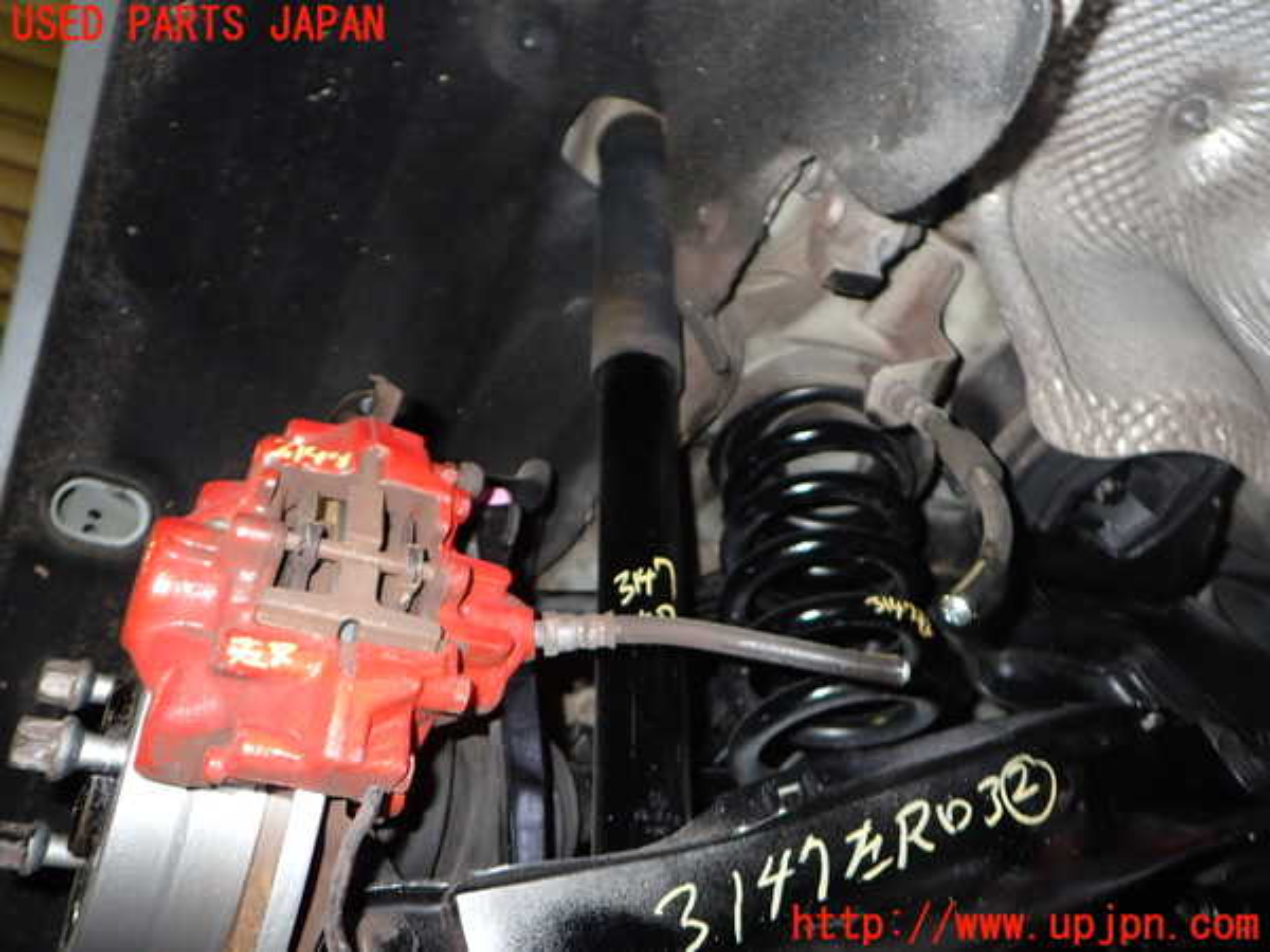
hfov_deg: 60.0
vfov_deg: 46.8
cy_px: 476
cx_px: 635
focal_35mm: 30
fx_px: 1101
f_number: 2.3
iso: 200
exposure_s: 1/30
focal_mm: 5.4
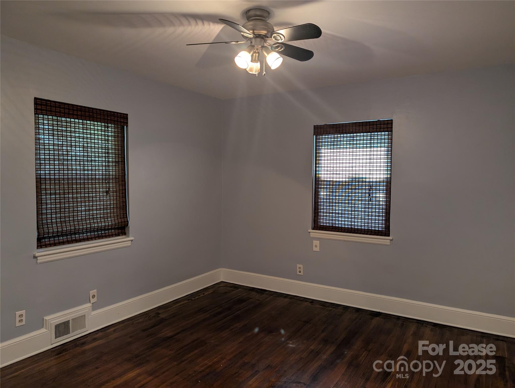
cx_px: 258
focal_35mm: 24
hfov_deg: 71.5
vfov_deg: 56.9
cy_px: 194
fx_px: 358
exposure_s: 1/120
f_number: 1.68
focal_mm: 6.9
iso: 706
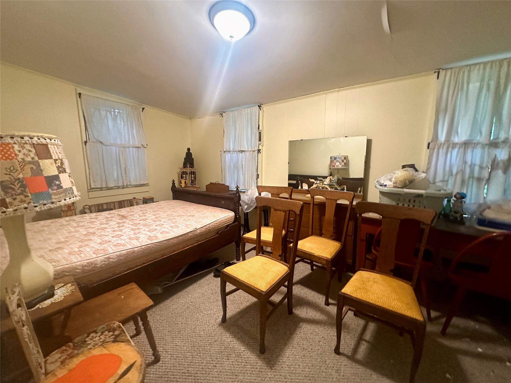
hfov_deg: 102.1
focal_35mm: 14
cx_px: 256
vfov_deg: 85.7
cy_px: 192
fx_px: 207
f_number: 2.2
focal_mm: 2.22
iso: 640
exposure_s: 1/60
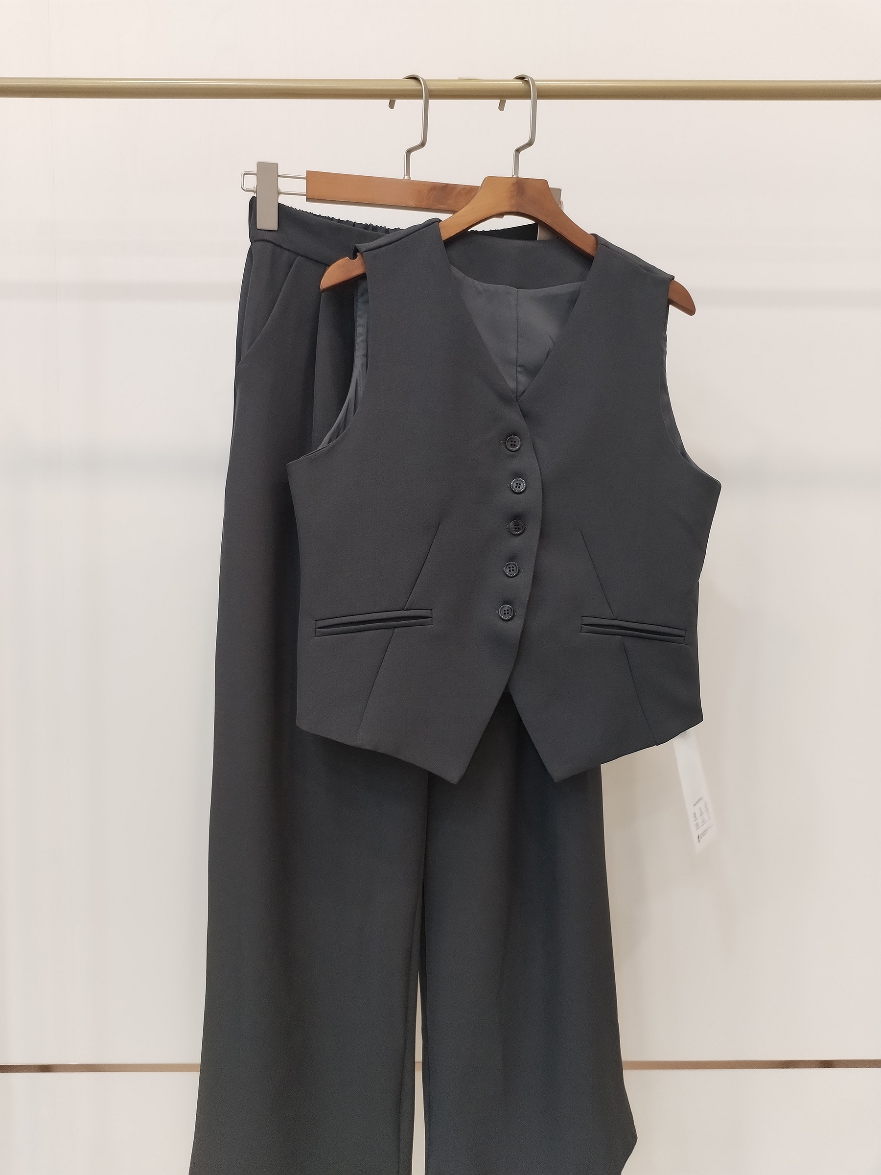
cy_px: 588
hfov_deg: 48.2
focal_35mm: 29
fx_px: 984
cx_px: 440
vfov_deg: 61.7
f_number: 1.8
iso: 485
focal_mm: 4.75
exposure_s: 1/60
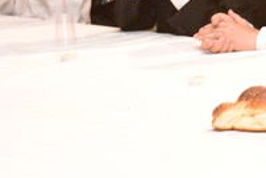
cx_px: 633
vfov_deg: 5.3
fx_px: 1871
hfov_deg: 7.6
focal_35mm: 253
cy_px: -189
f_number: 4.5
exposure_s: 1/50
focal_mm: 50
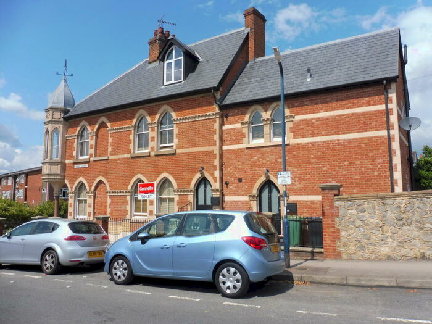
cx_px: 216
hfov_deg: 71.6
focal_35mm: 24
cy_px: 162
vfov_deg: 56.8
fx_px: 300
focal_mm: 4.3
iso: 100
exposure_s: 1/1000
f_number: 4
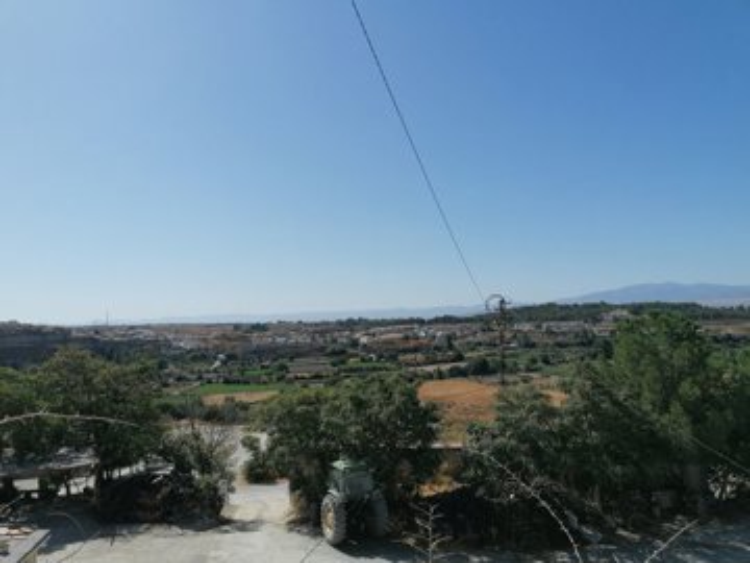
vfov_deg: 51.4
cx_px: 375
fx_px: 585
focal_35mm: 27
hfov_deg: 65.3
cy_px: 282
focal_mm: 4.75
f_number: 1.8
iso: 50
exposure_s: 1/2778
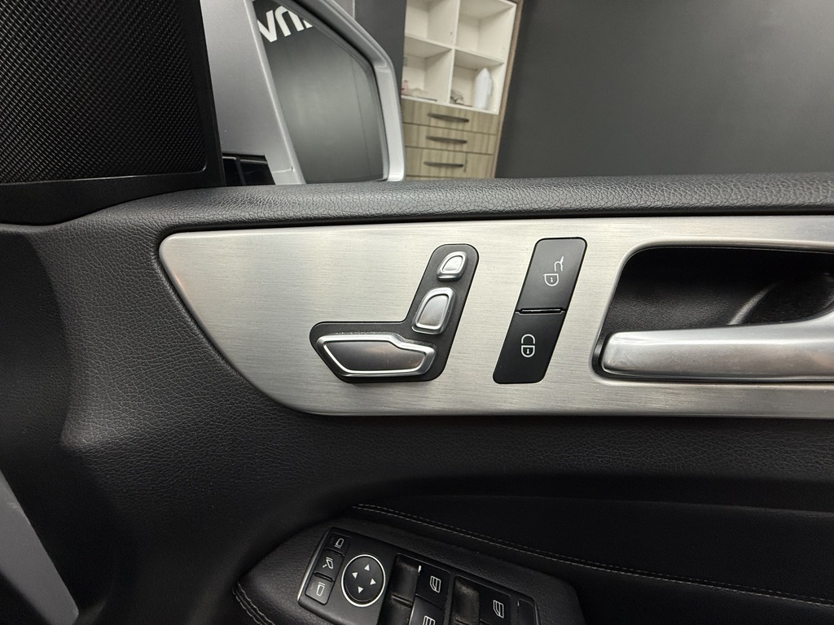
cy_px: 312
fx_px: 337
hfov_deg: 102.1
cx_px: 417
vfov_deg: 85.7
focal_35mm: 14
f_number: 2.2
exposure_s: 1/100
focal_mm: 2.22
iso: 200
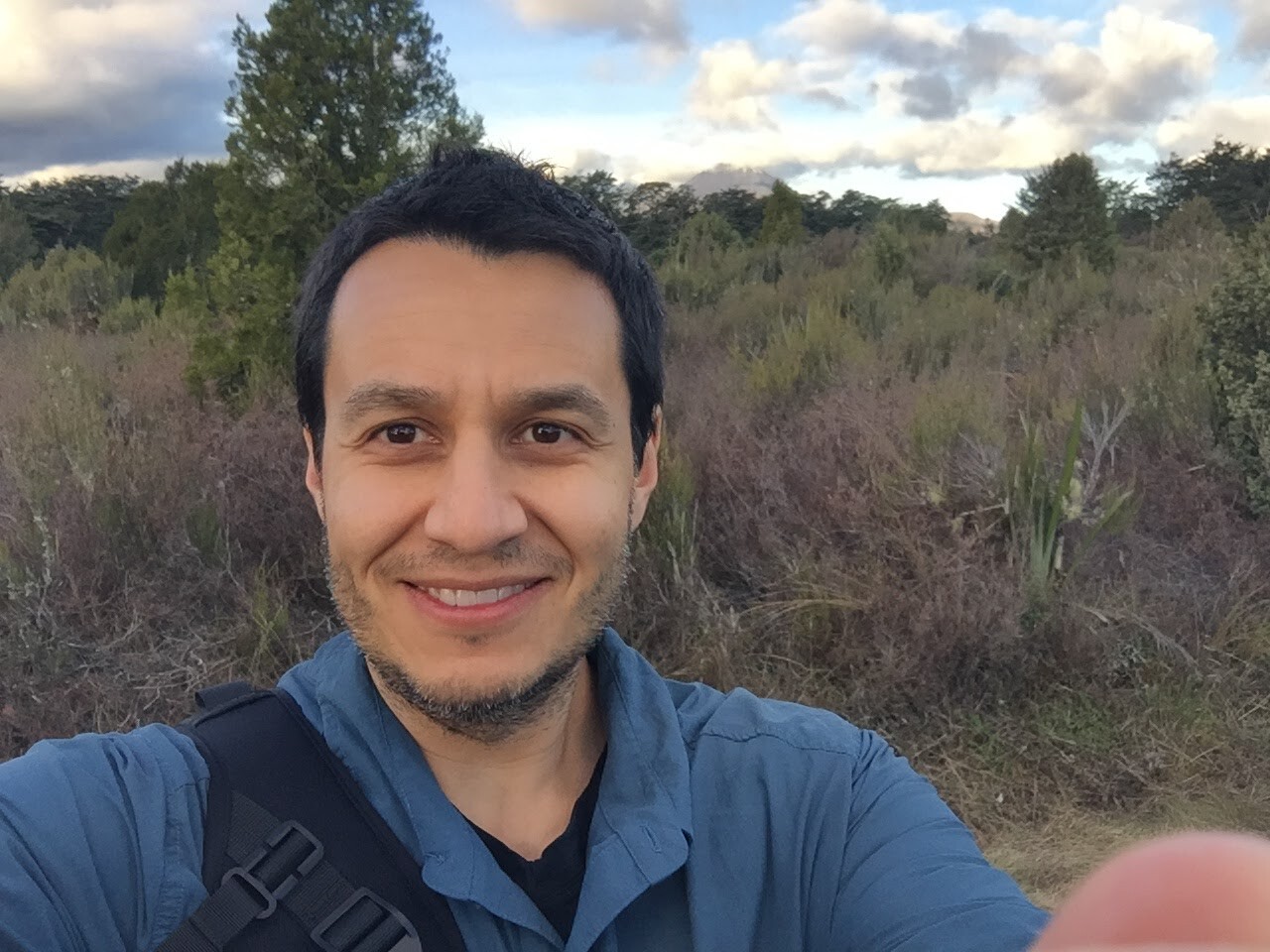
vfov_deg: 45.4
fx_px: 1137
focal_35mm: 31
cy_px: 476
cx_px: 635
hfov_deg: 58.4
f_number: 2.2
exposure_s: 1/125
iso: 32
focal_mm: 2.65
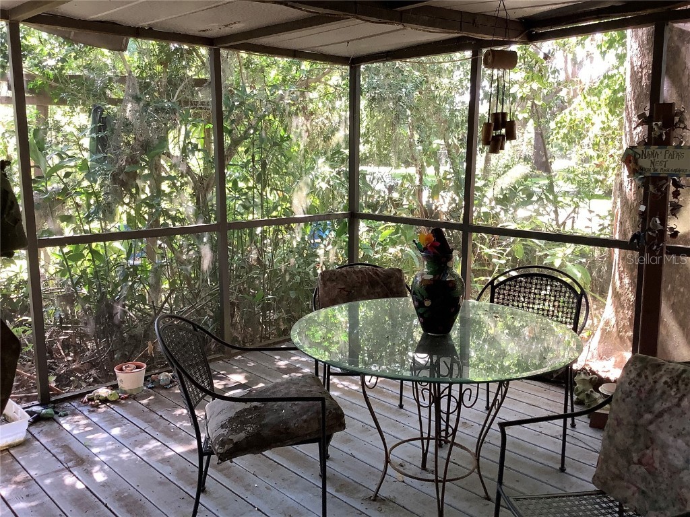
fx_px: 618
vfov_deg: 45.4
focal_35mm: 31
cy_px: 258
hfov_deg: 58.4
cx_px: 345
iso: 80
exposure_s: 1/60
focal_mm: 3.3
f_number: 2.4
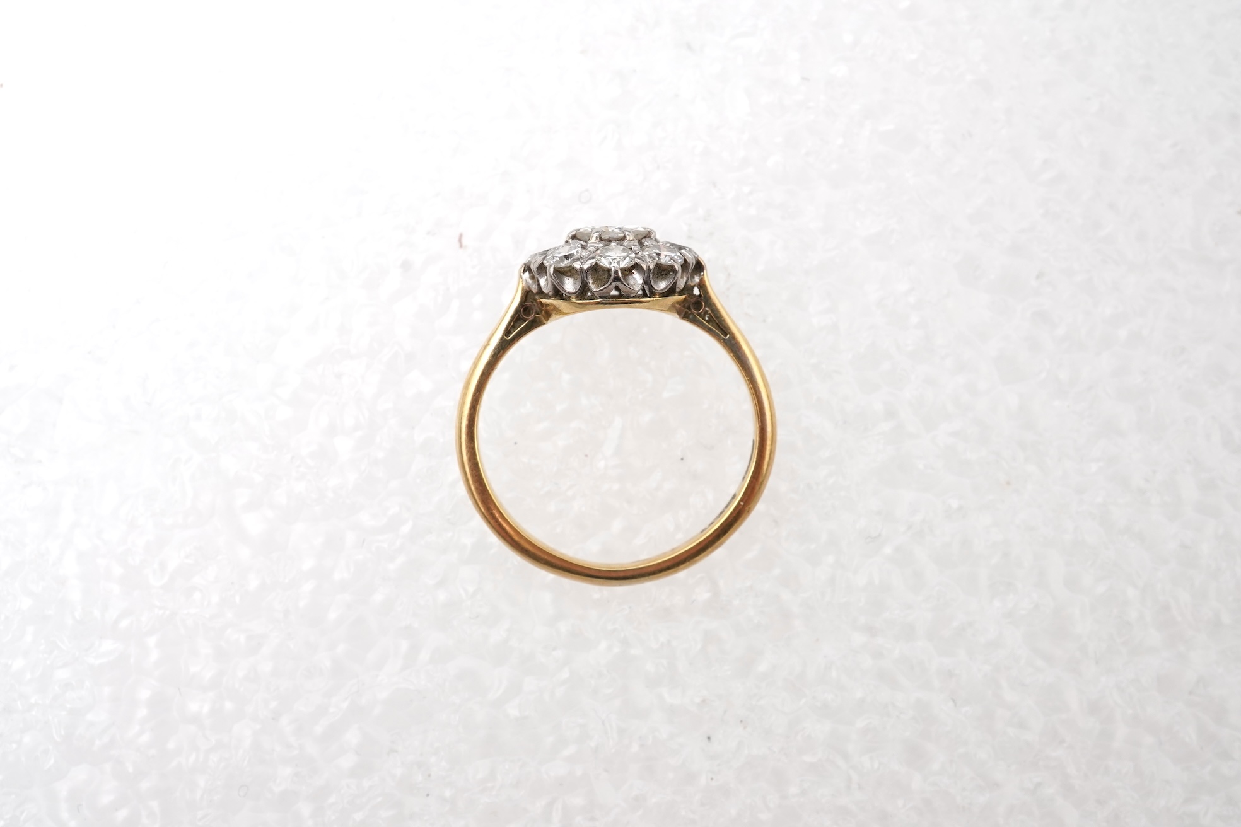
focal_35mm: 45
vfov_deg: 29.9
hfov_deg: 43.6
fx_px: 1551
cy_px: 414
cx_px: 620
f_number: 22
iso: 400
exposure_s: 1/125
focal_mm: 30
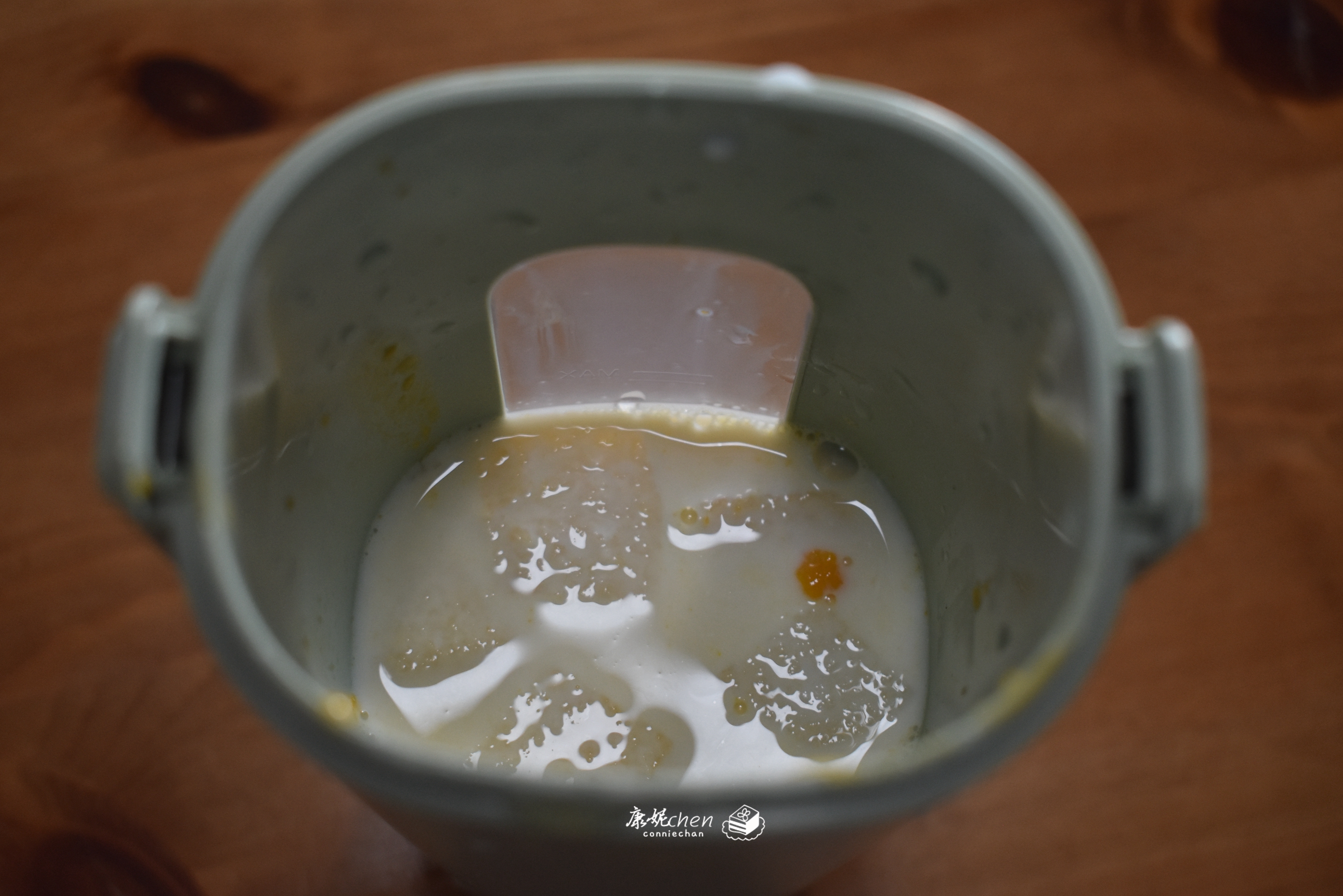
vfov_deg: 24.2
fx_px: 2089
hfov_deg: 35.6
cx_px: 681
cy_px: 438
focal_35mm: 56
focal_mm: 36
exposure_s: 1/125
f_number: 5
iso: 800
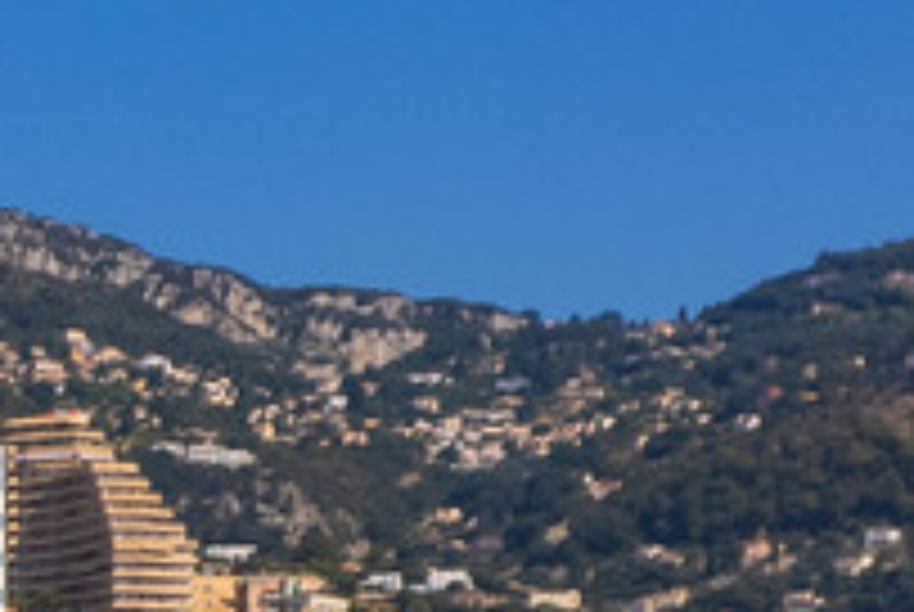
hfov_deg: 11.2
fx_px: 4399
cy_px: 1080
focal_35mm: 173
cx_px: -644
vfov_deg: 7.7
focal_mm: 8.4
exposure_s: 1/80
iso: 100
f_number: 2.8
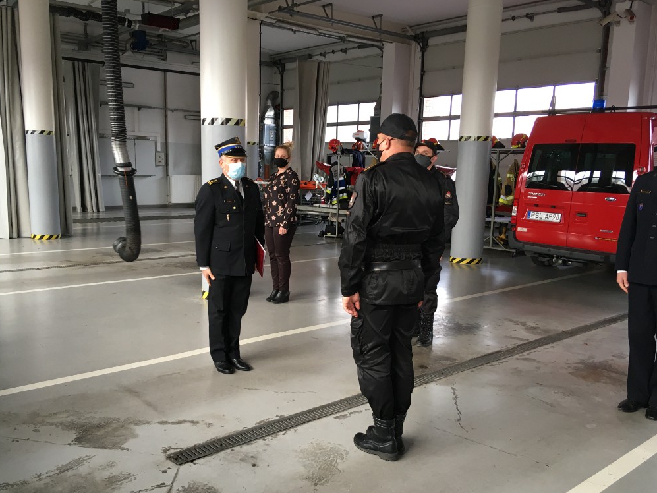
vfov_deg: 44.1
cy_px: 267
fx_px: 607
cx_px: 302
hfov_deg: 56.7
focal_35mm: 32
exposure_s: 1/33
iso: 80
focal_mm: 4.15
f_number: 2.2
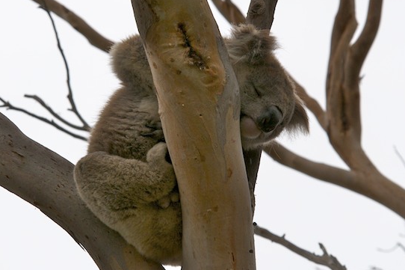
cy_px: 134
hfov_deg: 6.2
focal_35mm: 332
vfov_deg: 4.1
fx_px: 3734
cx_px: 221
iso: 250
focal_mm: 200
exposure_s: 1/500
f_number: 11
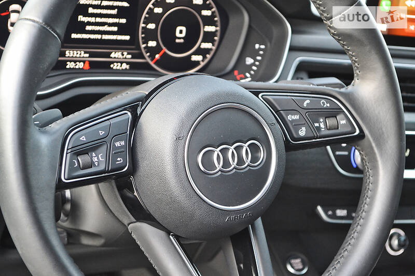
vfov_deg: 16.5
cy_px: 138
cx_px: 208
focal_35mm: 82
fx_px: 951
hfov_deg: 24.6
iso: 1400
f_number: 5.6
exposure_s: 1/15
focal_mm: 55
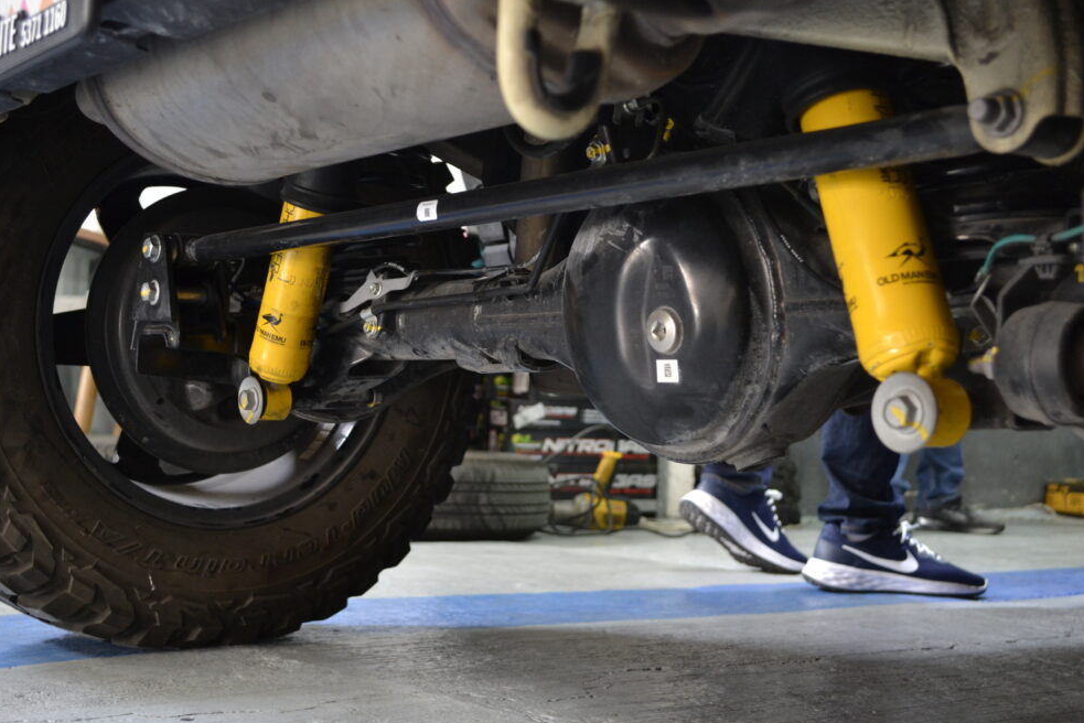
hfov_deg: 39.6
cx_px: 525
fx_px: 1506
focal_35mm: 50
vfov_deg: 27.0
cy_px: 365
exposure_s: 1/15
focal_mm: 32
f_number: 4.8
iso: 1000
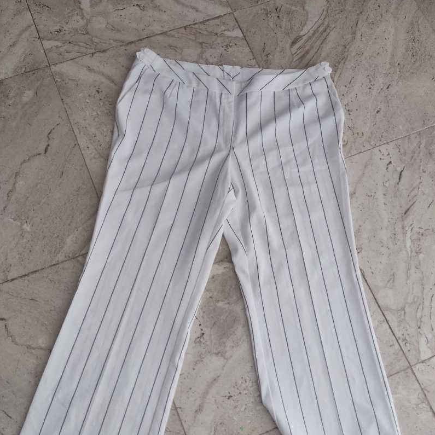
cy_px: 262
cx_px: 217
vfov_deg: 53.6
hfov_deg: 54.0
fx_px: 427
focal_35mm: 30
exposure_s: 1/50
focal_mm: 4.71
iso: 304
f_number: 1.79
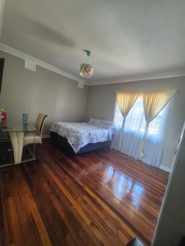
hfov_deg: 89.9
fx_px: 93
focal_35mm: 13
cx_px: 92
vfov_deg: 106.2
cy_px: 123
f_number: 2.2
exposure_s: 1/50
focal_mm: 1.74
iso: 500
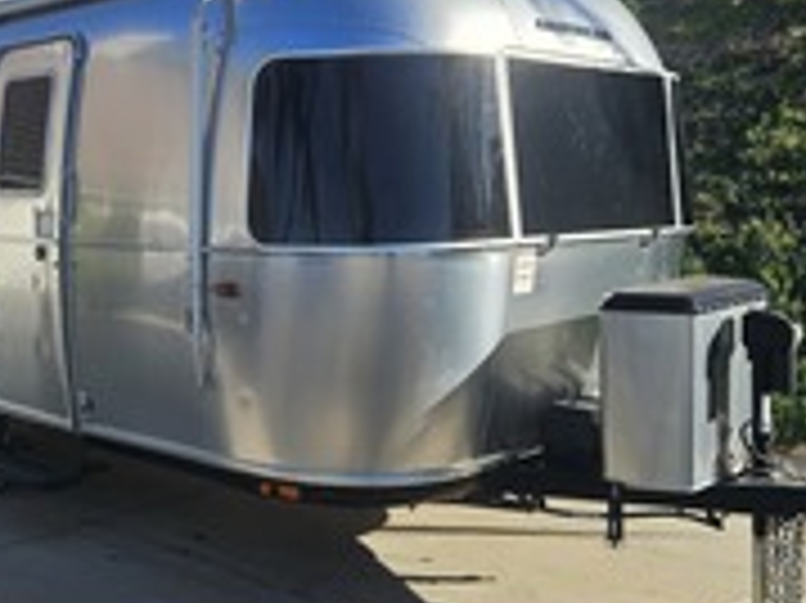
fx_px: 1047
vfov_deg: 32.1
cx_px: 257
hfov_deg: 41.5
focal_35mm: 45
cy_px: 308
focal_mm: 5.4
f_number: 1.8
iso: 40
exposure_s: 1/2000
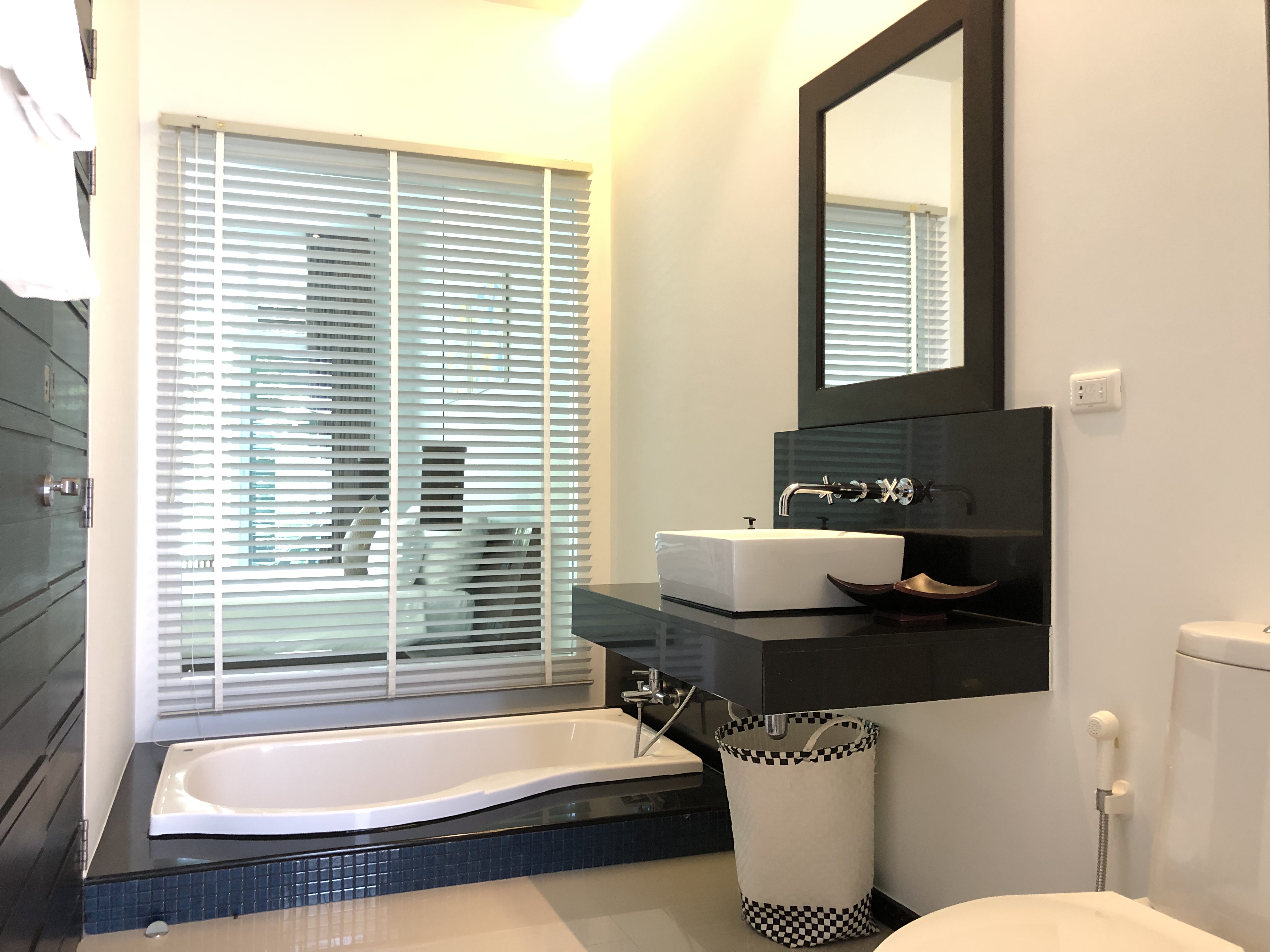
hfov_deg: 63.4
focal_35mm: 28
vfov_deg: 49.7
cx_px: 635
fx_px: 1027
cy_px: 476
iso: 100
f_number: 1.8
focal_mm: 4
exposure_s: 1/17
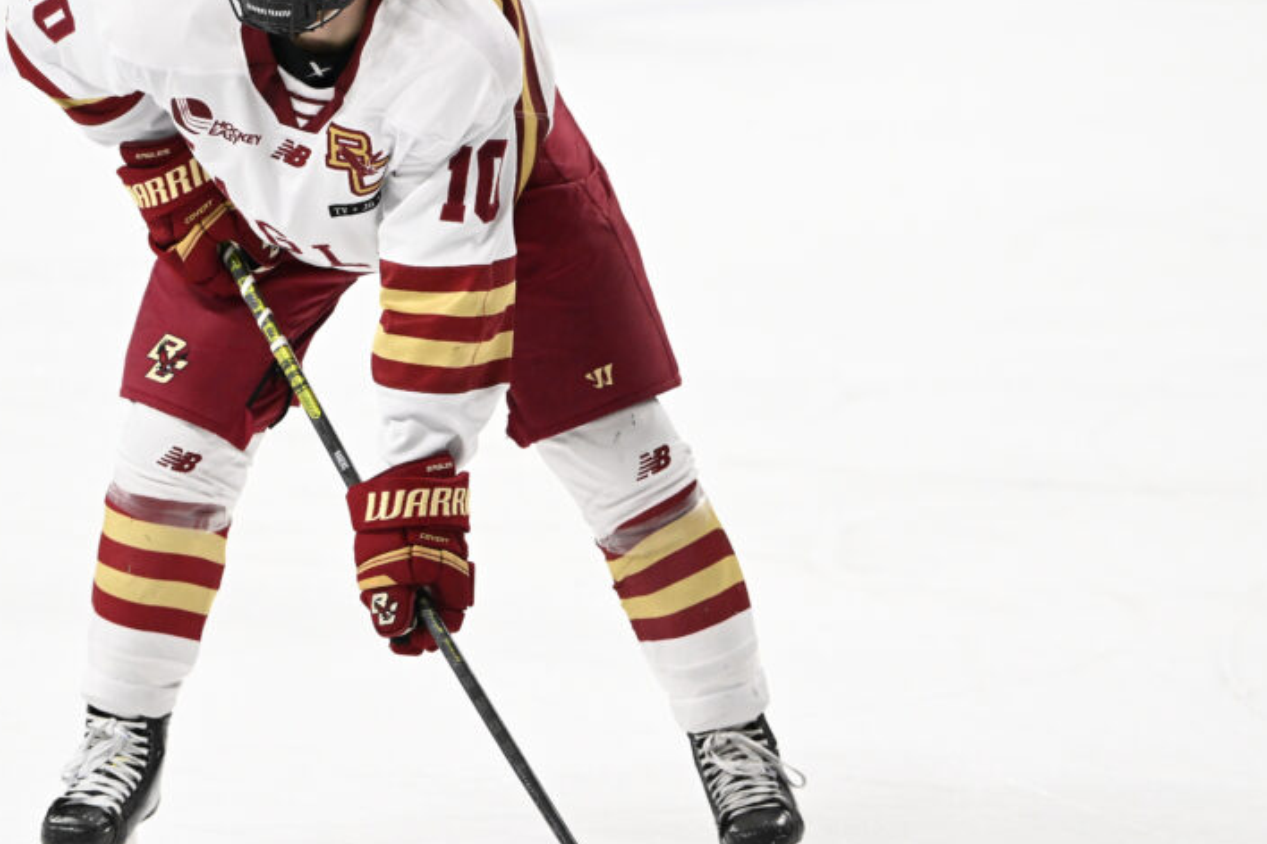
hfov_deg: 7.2
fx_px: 10135
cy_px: 377
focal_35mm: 288
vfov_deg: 4.8
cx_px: 489
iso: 3200
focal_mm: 170
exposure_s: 1/2000
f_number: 3.5
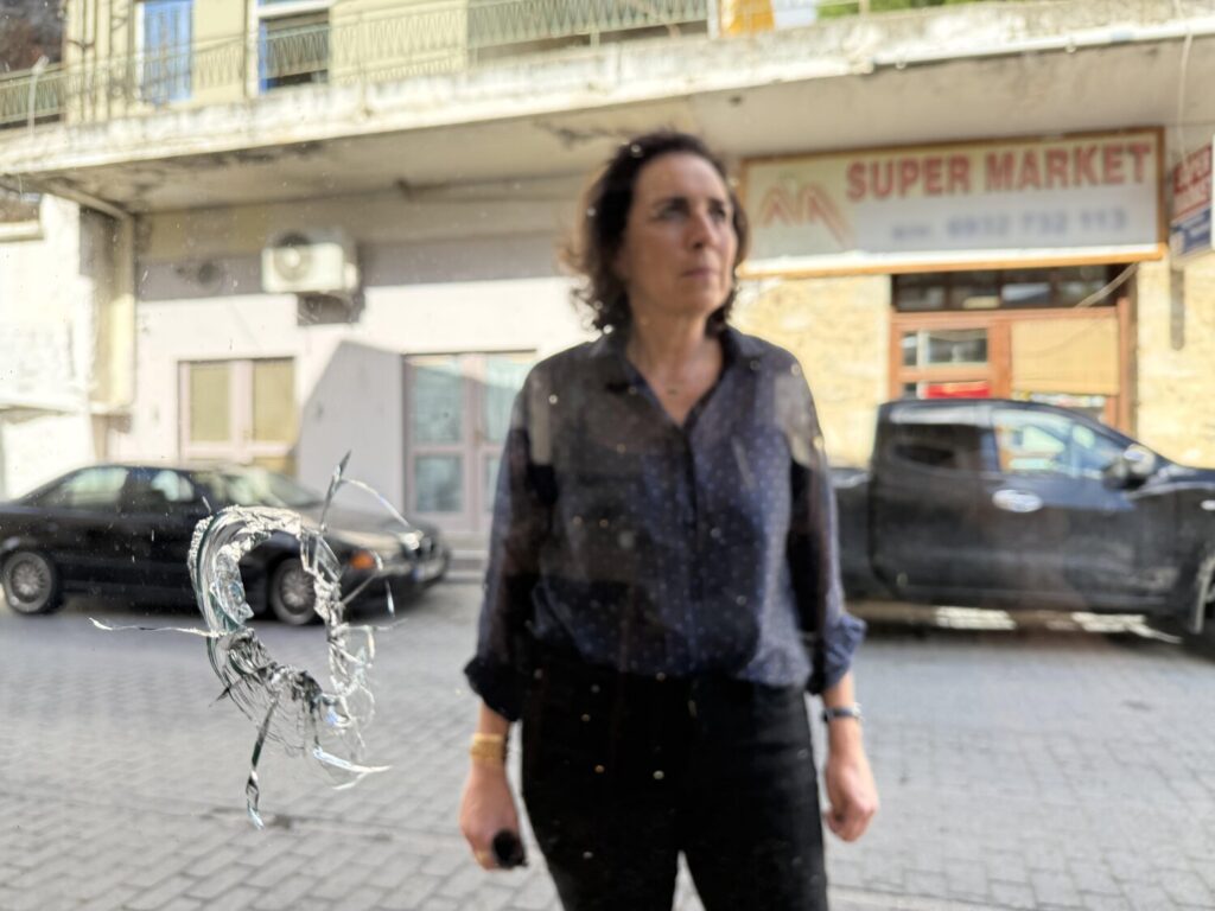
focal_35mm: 24
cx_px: 608
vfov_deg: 56.8
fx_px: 842
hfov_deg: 71.6
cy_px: 456
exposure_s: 1/1437
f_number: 1.78
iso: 100
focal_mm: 6.76
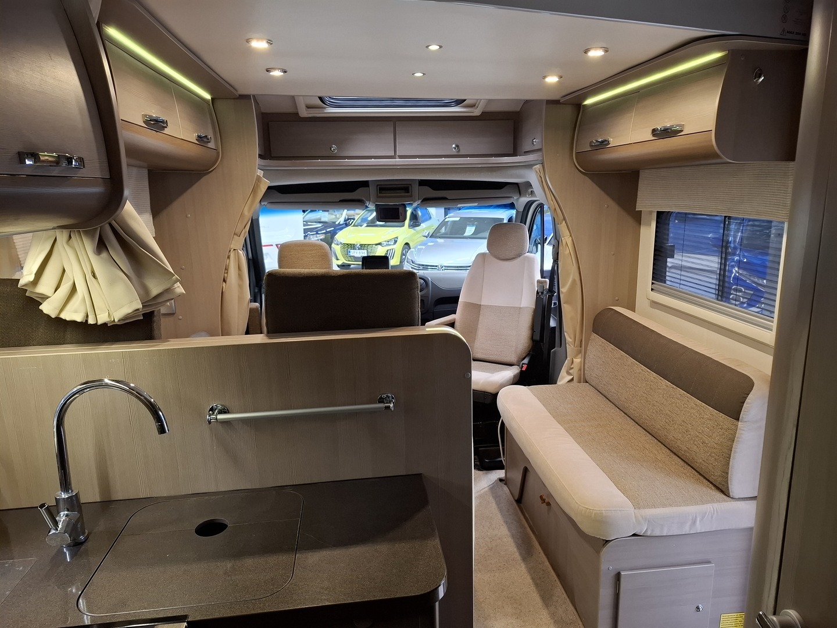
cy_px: 314
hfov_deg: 73.9
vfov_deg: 58.9
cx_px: 418
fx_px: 556
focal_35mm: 23
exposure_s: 1/33
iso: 320
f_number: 1.8
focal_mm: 5.54
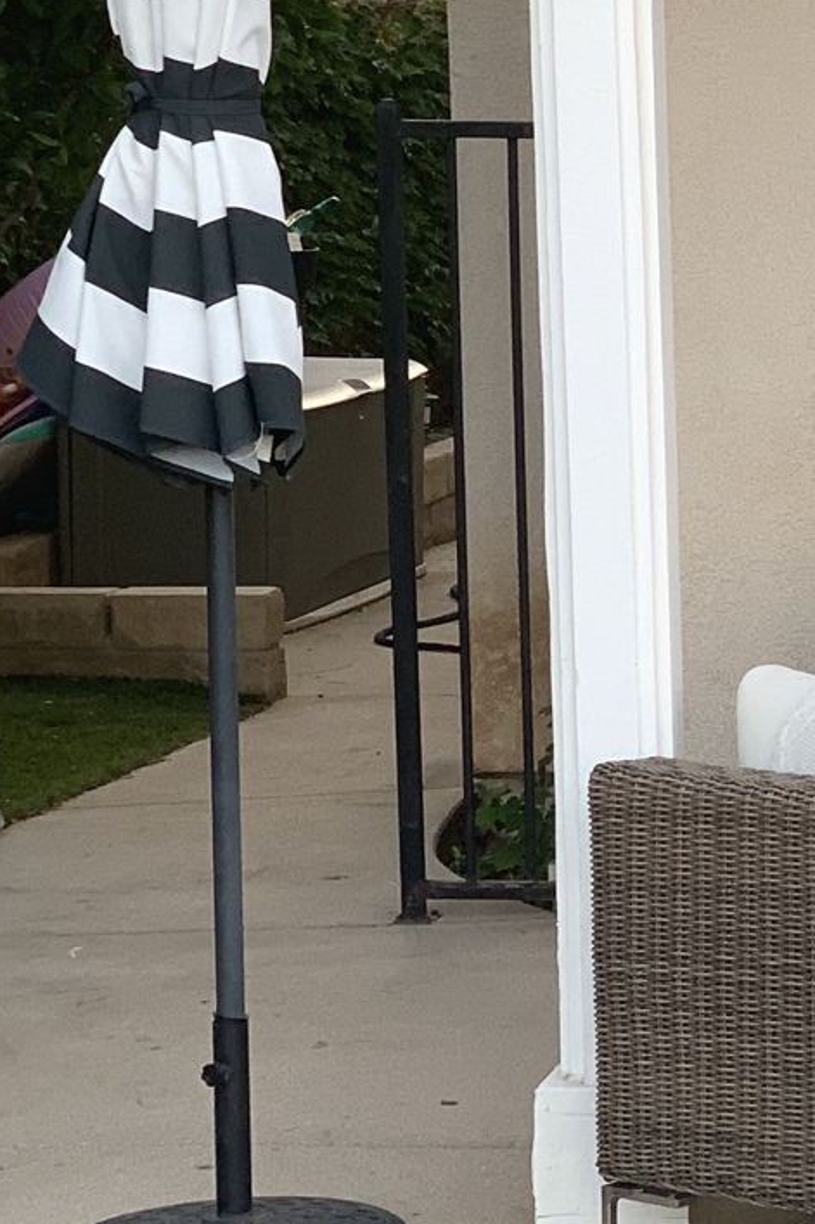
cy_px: 403
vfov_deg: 13.4
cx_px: 1632
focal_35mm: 153
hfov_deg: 8.5
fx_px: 5198
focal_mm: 6
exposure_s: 1/122
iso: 64
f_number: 2.4
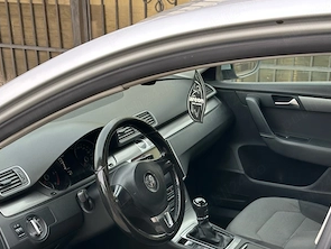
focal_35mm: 65
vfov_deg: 22.3
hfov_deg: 29.8
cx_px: 165
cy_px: 204
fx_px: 622
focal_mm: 6.86
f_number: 1.78
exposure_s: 1/120
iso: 80
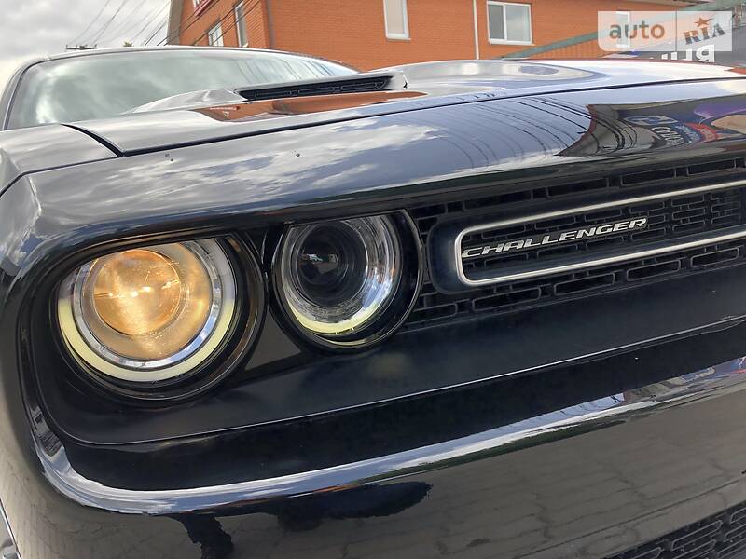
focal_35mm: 28
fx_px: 603
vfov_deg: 49.7
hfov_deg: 63.4
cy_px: 280
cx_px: 373
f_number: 1.8
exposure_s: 1/345
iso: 20
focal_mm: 4
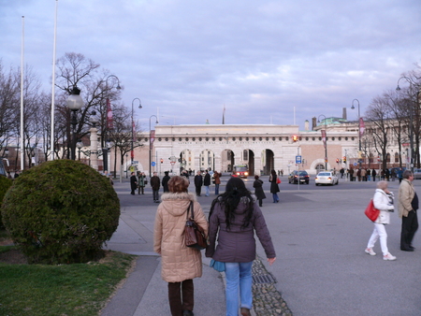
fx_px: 426
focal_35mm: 35
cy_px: 158
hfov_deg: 52.6
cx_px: 210
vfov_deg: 40.7
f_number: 2.8
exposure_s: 1/30
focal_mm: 7.4
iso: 200
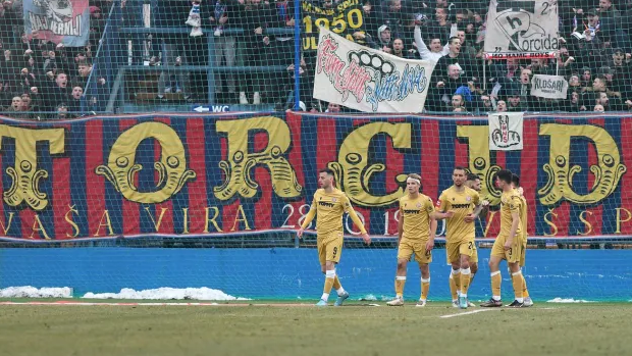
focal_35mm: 385
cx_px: 362
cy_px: 153
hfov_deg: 5.6
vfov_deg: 3.2
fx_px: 6453
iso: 1250
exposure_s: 1/1000
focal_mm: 300
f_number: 3.5
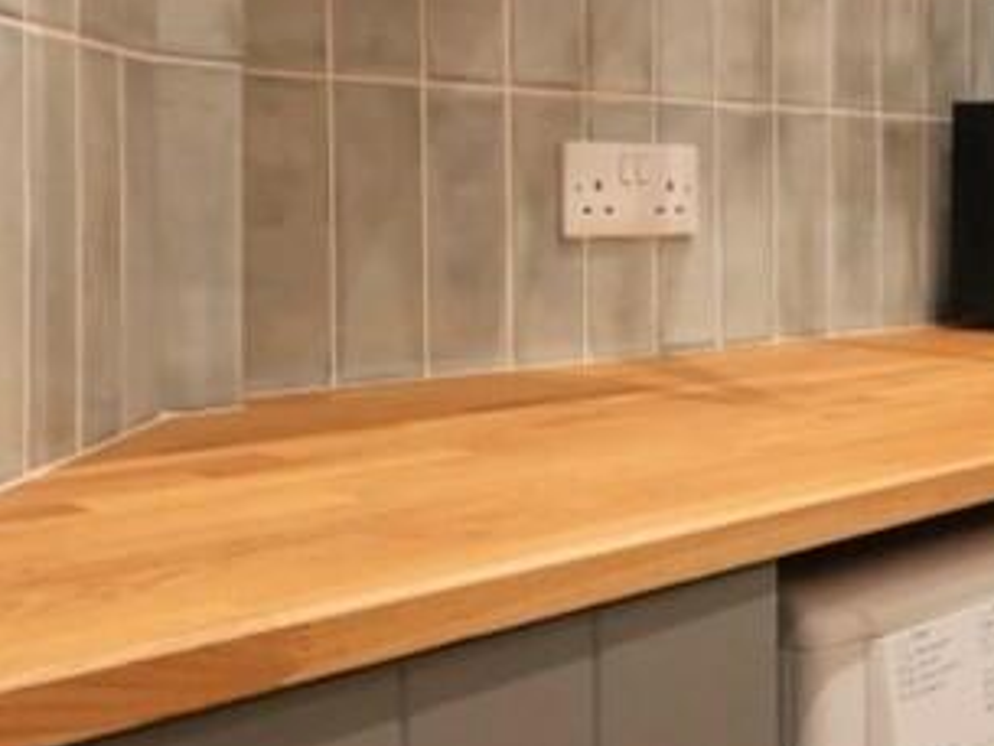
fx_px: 1350
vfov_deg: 30.6
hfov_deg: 32.1
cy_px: 223
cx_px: 1248
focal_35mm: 47
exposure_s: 1/60
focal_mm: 7
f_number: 4
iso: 1250
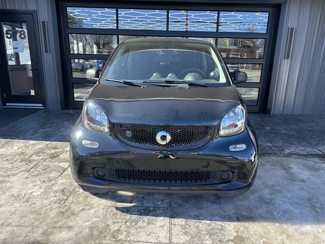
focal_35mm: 24
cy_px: 122
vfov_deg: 56.8
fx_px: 225
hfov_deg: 71.6
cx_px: 162
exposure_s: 1/767
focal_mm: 6.86
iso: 80
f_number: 1.78
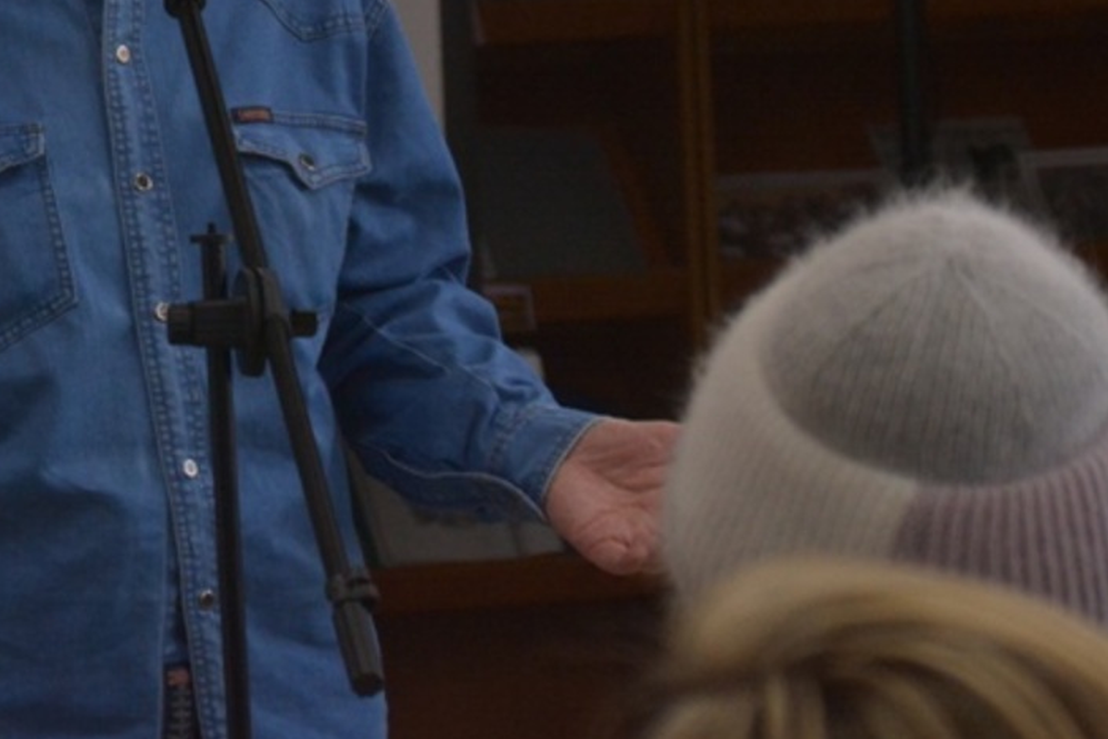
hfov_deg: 6.0
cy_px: -80
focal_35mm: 342
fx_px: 10525
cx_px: -65
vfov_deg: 4.0
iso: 1100
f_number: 7.1
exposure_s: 1/160
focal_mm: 100
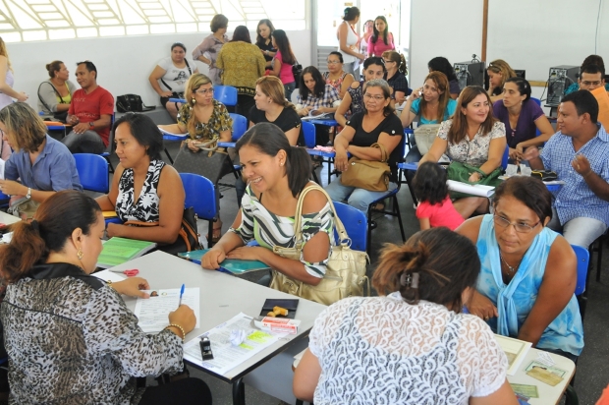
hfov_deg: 53.2
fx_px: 608
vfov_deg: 36.8
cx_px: 304
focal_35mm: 36
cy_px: 202
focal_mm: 24
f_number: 4
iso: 900
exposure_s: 1/30
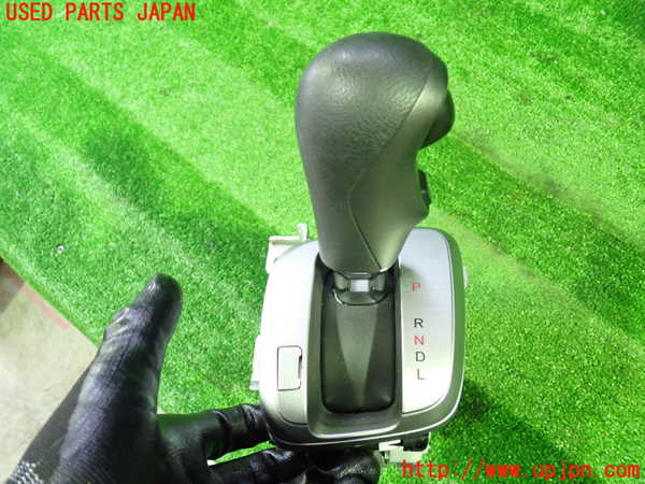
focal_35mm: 30
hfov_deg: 60.0
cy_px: 242
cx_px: 322
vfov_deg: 46.8
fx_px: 559
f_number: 2.3
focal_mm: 5.4
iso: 800
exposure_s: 1/25
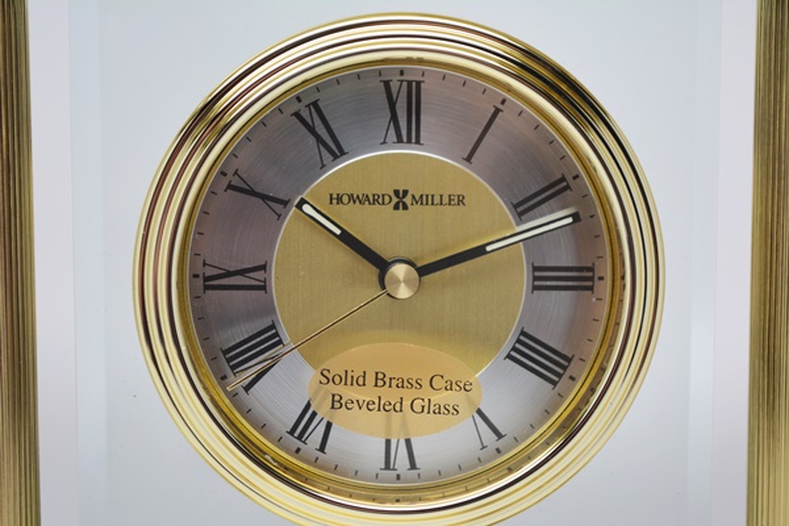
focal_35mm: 82
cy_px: 263
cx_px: 394
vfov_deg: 16.6
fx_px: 1808
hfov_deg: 24.6
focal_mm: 55
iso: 720
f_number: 5.6
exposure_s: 1/60
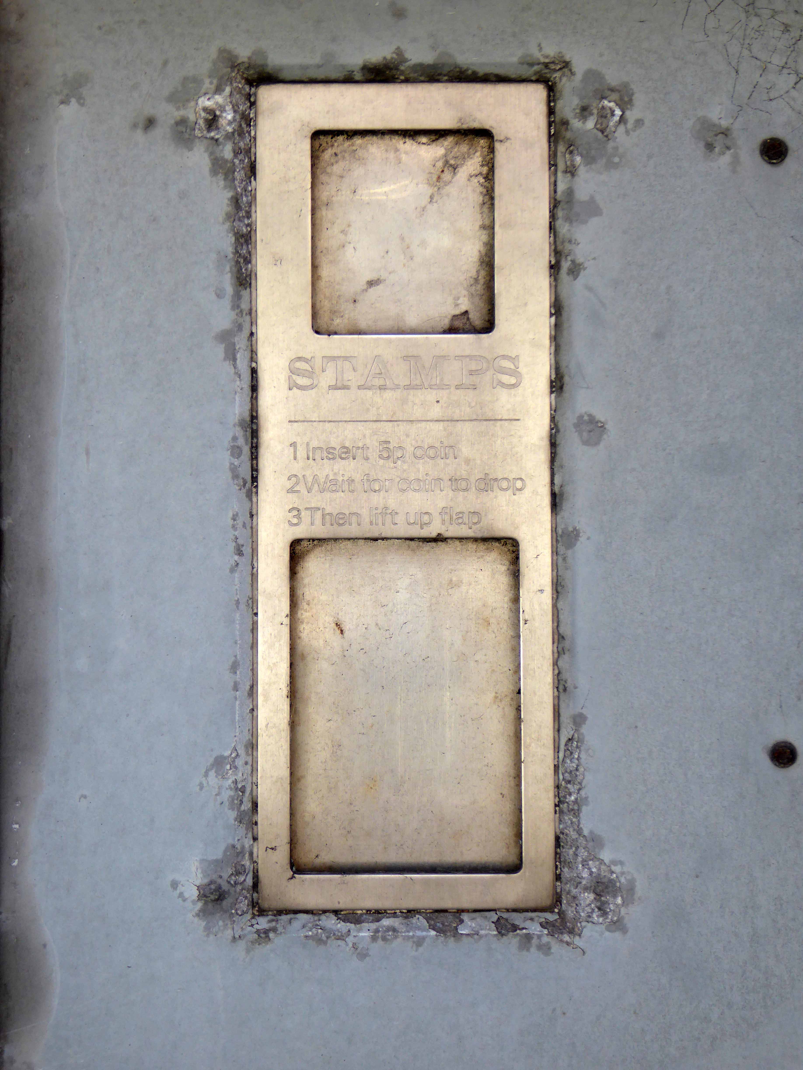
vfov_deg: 23.0
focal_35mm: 85
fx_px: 2629
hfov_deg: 17.4
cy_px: 535
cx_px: 402
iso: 100
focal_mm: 14.1
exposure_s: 1/125
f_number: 4.7
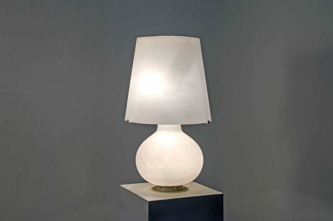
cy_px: 110
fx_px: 485
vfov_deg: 25.6
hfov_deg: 37.9
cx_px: 166
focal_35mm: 52
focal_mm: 35
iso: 100
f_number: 20
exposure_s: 1/2
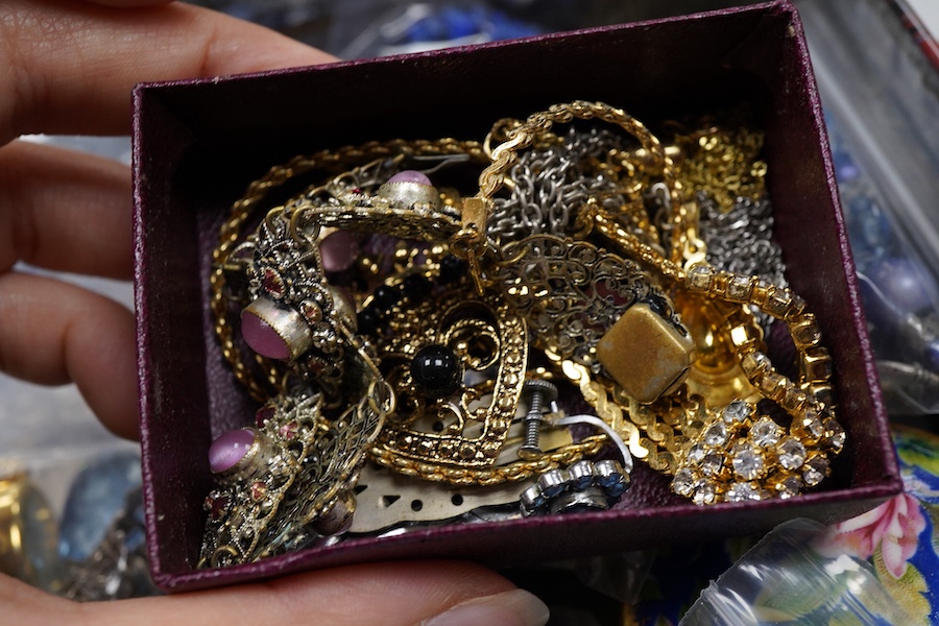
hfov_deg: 43.6
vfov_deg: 29.9
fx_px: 1174
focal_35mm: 45
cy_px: 313
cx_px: 470
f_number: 11
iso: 1250
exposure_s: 1/125
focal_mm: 30
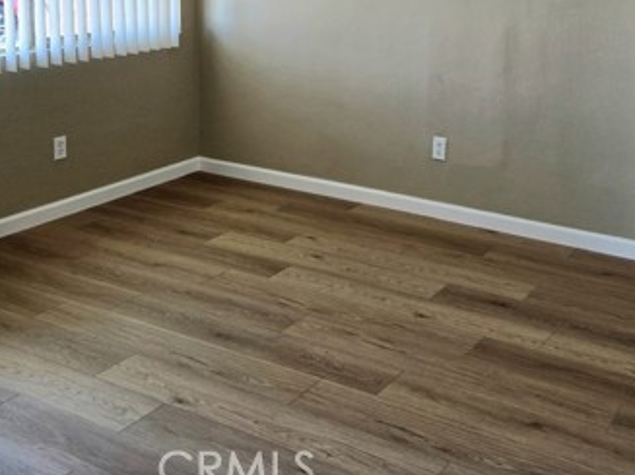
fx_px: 825
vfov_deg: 30.5
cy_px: 31
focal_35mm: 45
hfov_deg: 41.6
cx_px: 421
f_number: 1.8
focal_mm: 5.4
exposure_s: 1/182
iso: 80
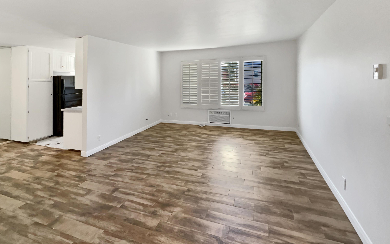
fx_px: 149
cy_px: 113
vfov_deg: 78.5
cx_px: 193
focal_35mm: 14
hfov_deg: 105.3
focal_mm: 1.57
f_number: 1.8
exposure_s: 1/42
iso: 100
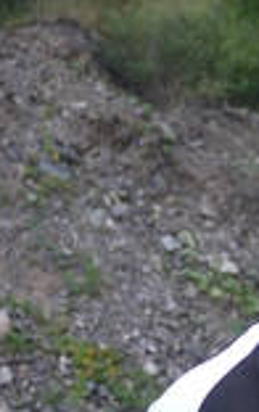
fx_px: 1283
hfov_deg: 10.5
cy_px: 190
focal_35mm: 114
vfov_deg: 18.3
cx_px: 534
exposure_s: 1/640
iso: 160
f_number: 2.5
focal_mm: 14
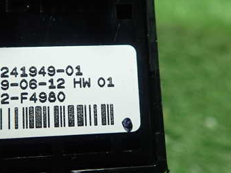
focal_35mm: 53
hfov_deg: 36.1
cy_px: 75
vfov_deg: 27.5
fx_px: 354
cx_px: 103
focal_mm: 5.5
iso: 320
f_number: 2.3
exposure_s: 1/125
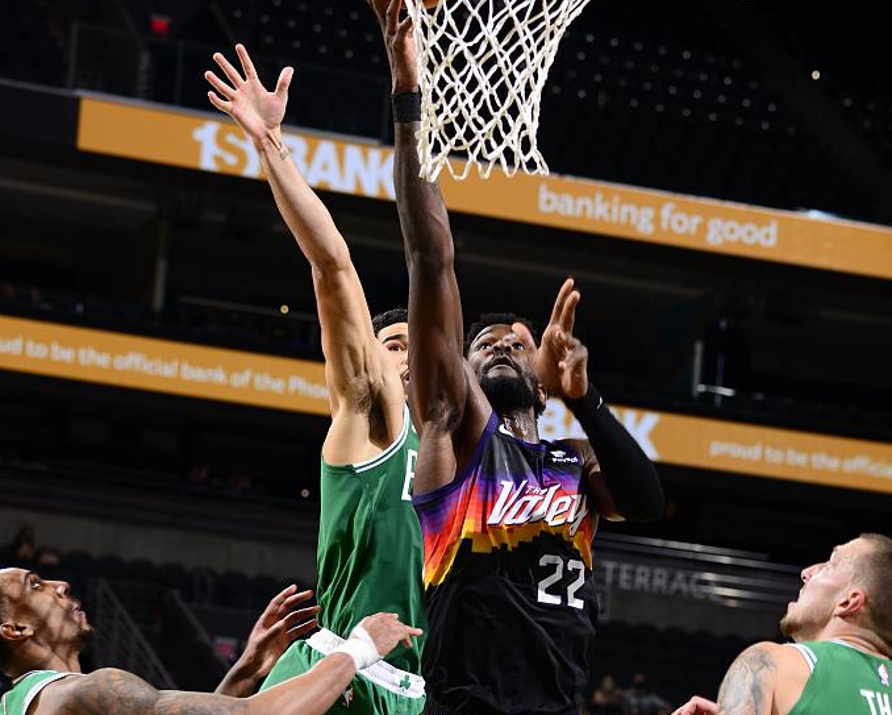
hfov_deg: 11.3
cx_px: 447
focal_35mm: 170
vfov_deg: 9.1
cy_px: 586
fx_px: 4490
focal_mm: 120
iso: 500
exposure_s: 1/250
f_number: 5.6
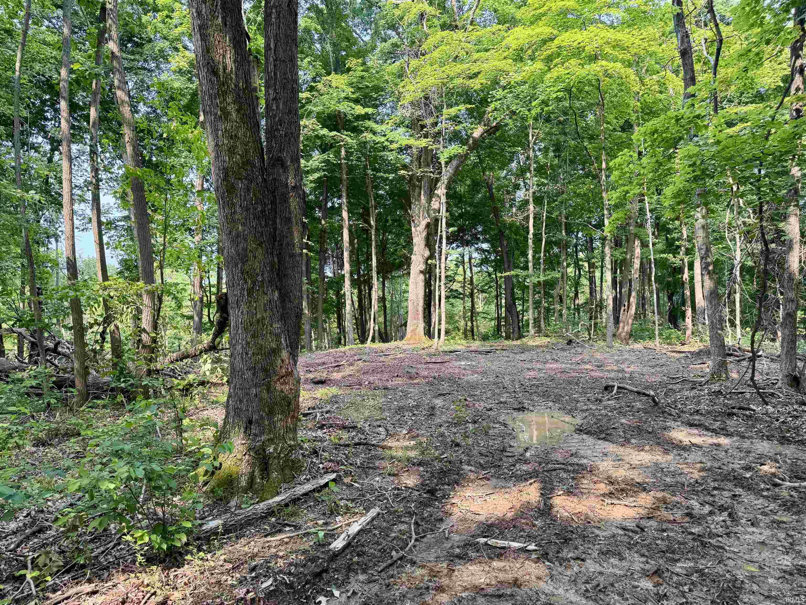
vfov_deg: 56.8
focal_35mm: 24
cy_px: 302
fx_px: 559
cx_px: 403
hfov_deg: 71.6
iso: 80
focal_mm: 6.76
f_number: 1.78
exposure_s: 1/304
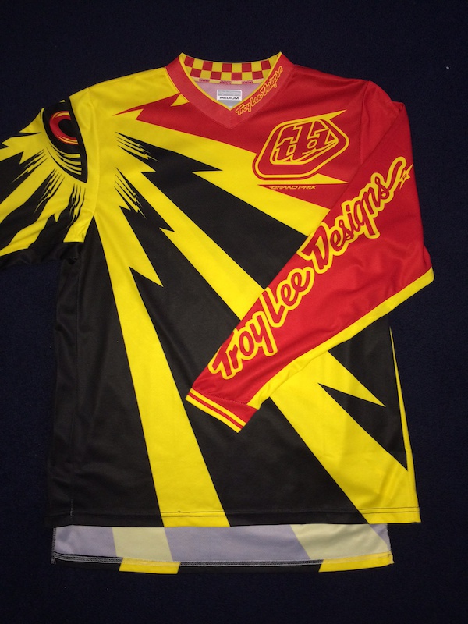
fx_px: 523
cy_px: 312
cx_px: 234
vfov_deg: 61.7
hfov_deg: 48.2
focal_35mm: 29
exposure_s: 1/24
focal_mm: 4.15
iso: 80
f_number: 2.2
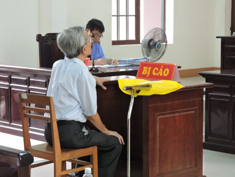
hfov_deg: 18.7
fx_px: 713
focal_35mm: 105
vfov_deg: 14.1
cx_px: 118
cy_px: 88
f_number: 4.8
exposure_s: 1/15
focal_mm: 18.8
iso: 450
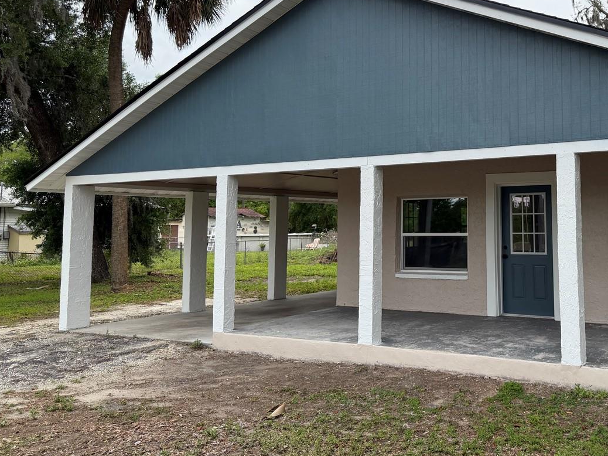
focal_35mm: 37
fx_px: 650
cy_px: 165
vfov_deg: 38.4
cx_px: 450
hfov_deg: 48.4
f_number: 1.78
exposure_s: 1/4405
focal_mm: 6.76
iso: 100
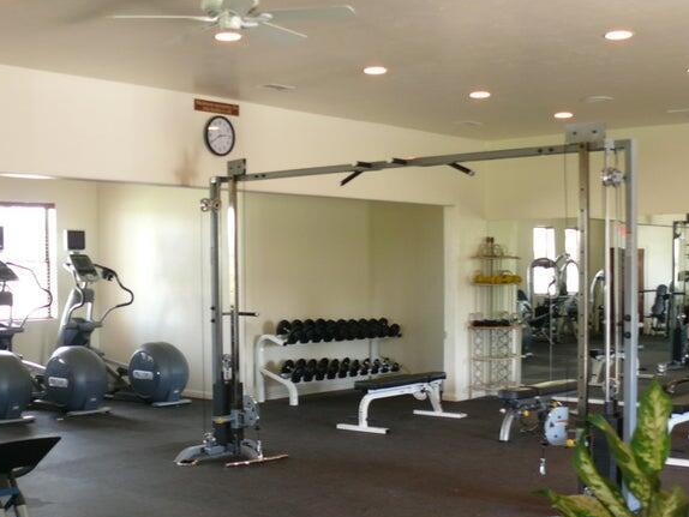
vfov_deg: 27.9
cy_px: 343
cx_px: 243
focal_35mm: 52
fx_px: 1035
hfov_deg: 36.5
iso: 100
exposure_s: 1/6
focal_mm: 7.4
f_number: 2.8
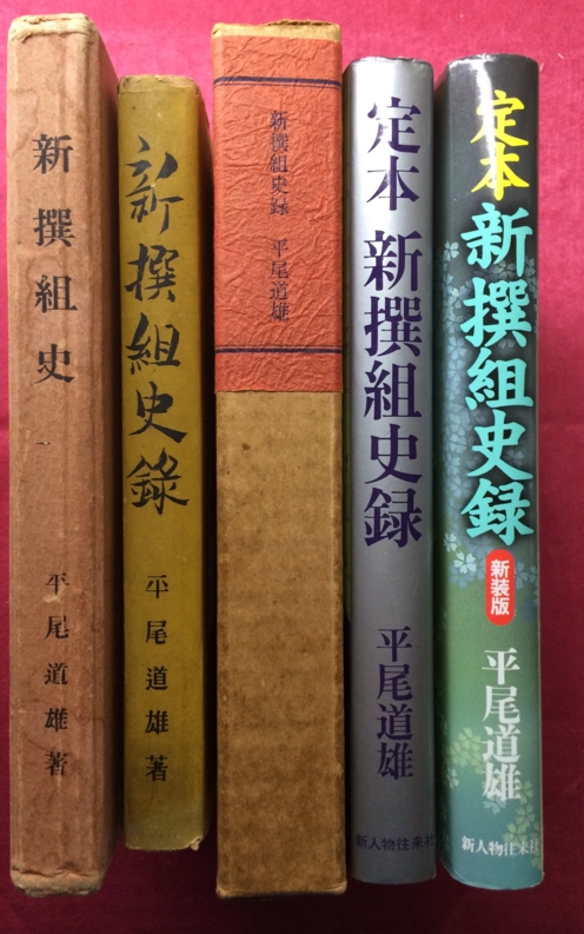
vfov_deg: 61.2
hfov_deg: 40.6
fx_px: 789
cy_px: 465
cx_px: 277
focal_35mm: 31
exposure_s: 1/30
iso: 160
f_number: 2.2
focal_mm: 4.15
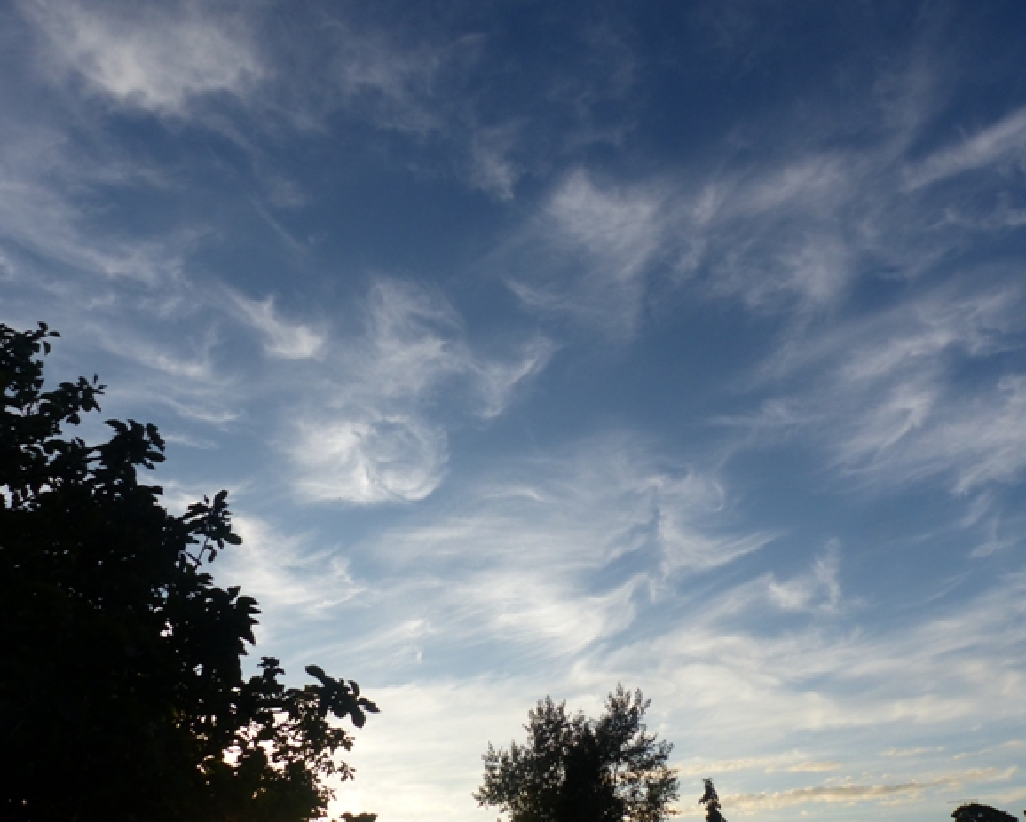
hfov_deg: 64.0
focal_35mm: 27
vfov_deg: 53.2
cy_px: 398
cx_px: 547
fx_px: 820
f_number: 4
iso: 100
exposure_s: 1/800
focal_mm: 4.5
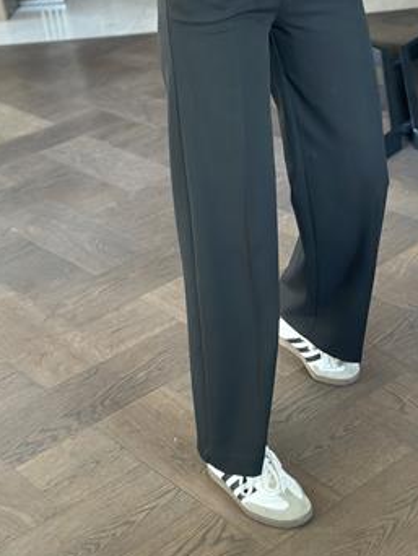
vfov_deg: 27.3
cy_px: 197
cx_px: 275
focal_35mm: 71
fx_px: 1142
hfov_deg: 20.7
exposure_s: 1/60
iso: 250
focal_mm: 6.86
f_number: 1.78
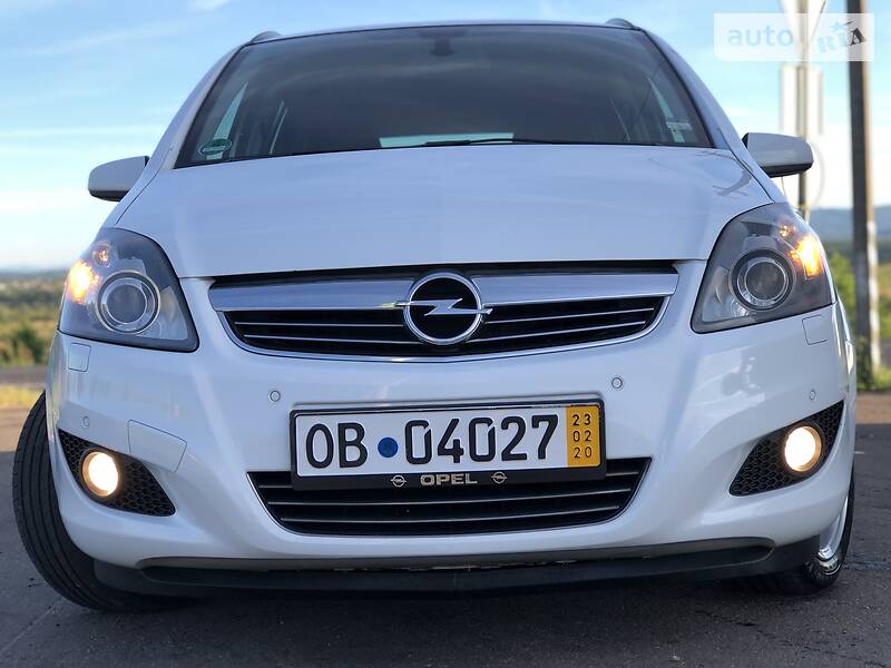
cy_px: 334
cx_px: 446
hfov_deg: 33.8
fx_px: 1467
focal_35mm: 57
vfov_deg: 25.7
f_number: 2.8
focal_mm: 6.6
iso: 20
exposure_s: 1/151
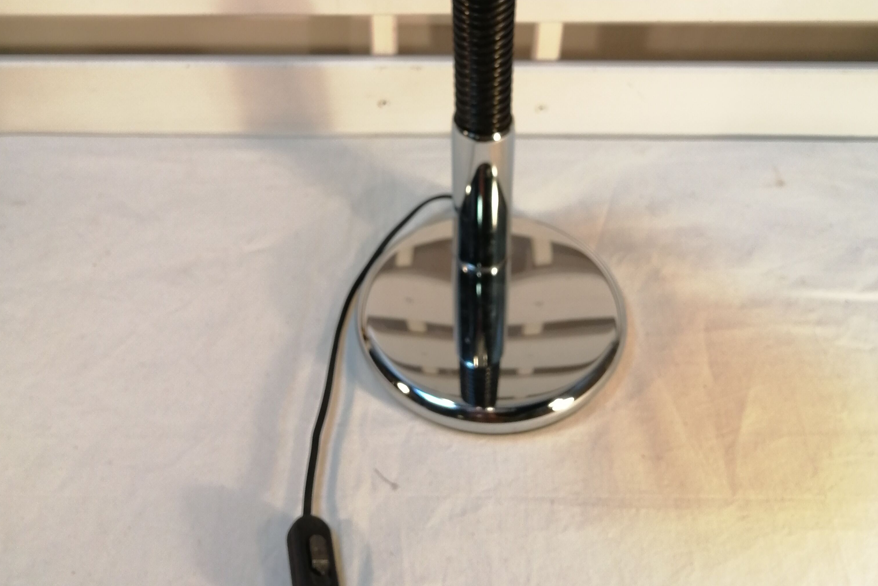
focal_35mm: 37
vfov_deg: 35.1
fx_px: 902
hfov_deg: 51.9
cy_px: 138
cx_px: 442
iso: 50
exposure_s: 1/50
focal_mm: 3.46
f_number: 1.8
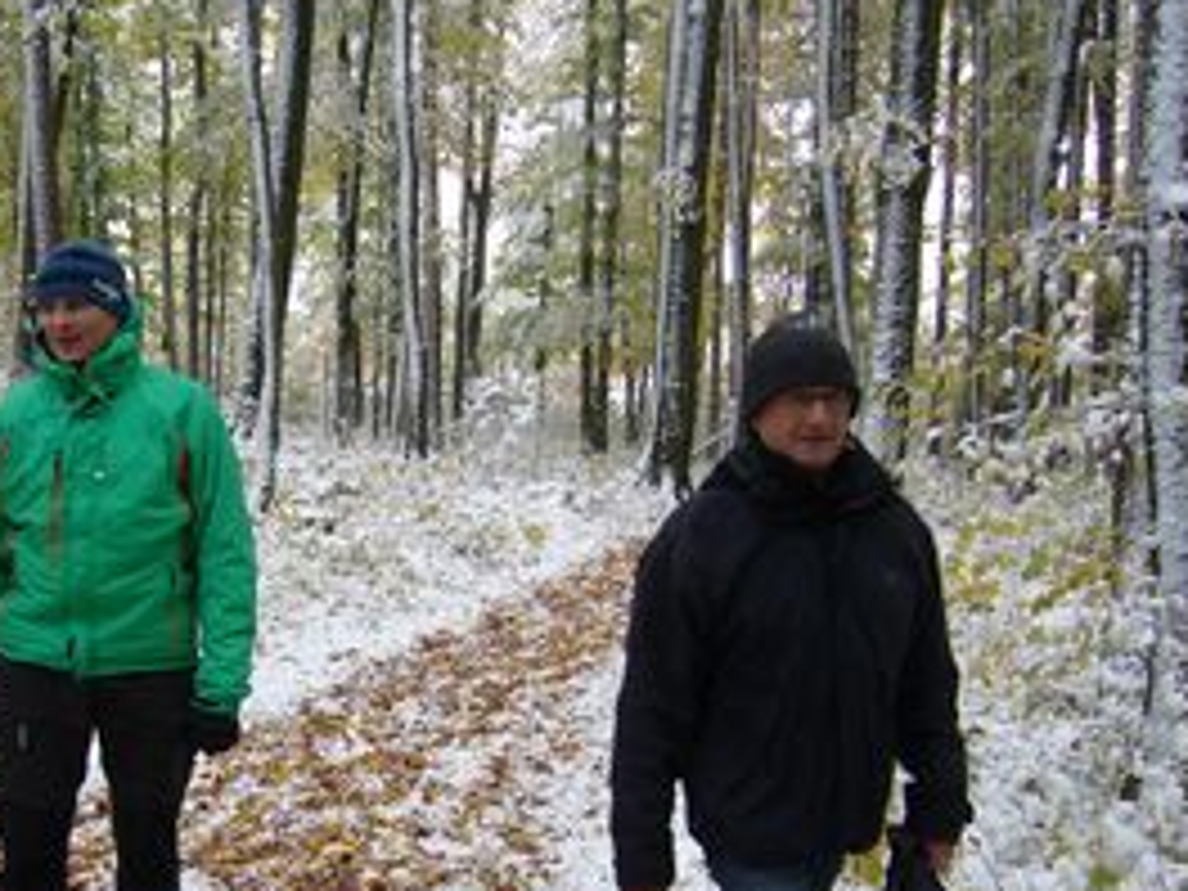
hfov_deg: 35.6
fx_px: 1819
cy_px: 554
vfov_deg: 27.4
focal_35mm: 53
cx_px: 333
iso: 80
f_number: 2.8
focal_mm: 5.8
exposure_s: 1/50
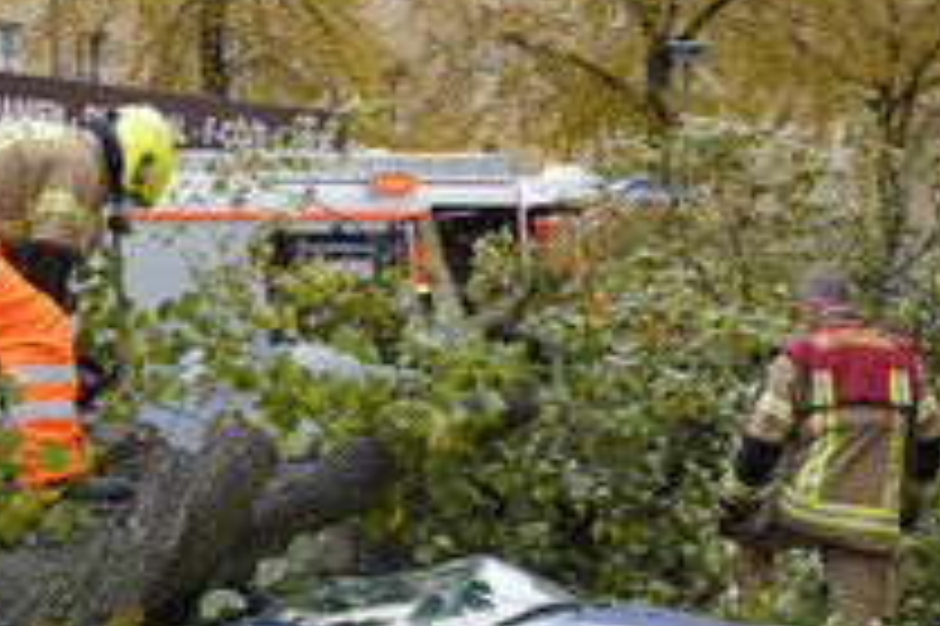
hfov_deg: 18.1
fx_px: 2922
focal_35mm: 112
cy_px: 536
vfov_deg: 12.1
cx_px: 151
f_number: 8
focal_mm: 52
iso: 160
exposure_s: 1/40
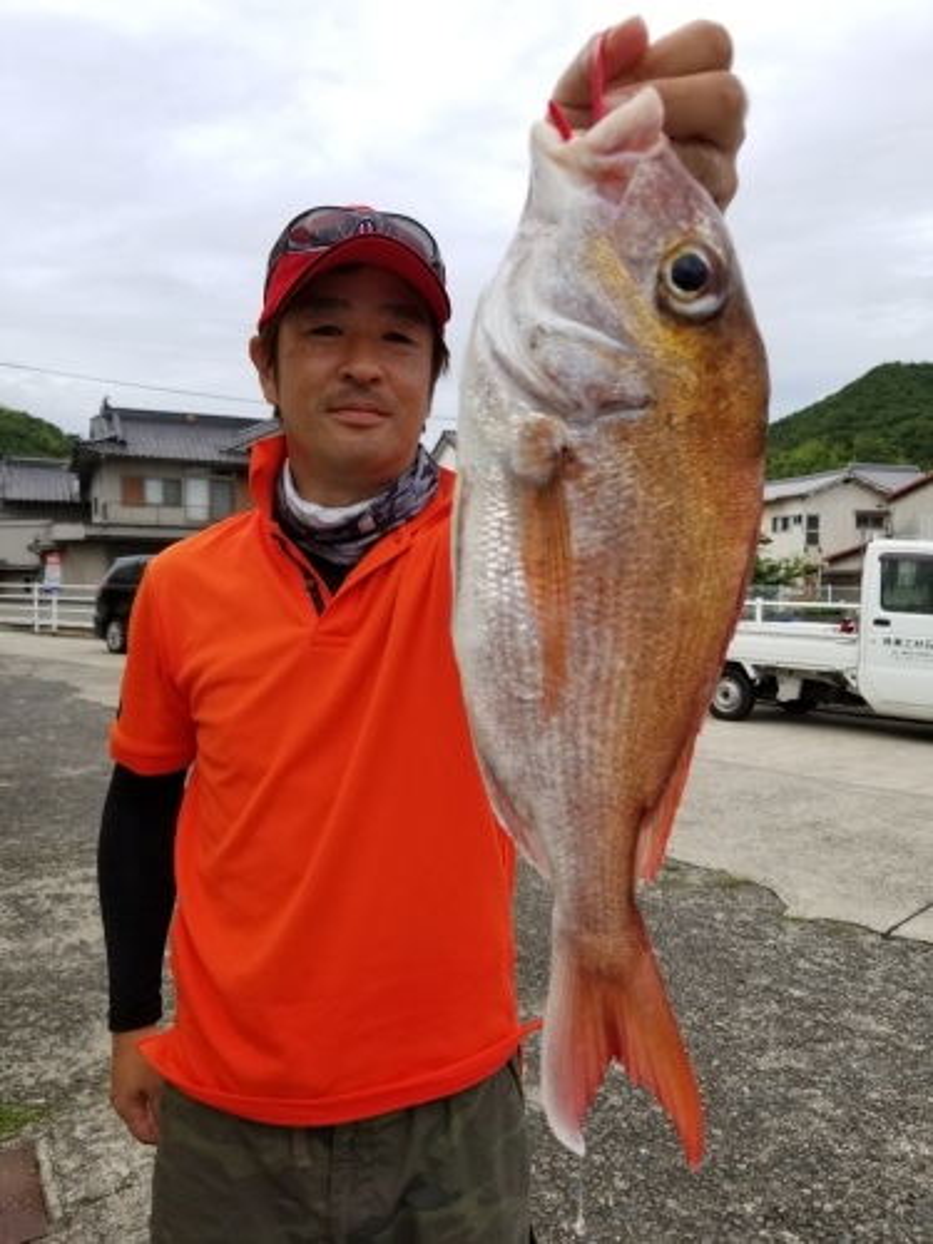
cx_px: 466
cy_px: 622
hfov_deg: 53.1
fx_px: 934
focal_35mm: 26
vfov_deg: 67.3
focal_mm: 4.25
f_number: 1.7
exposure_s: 1/501
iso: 50
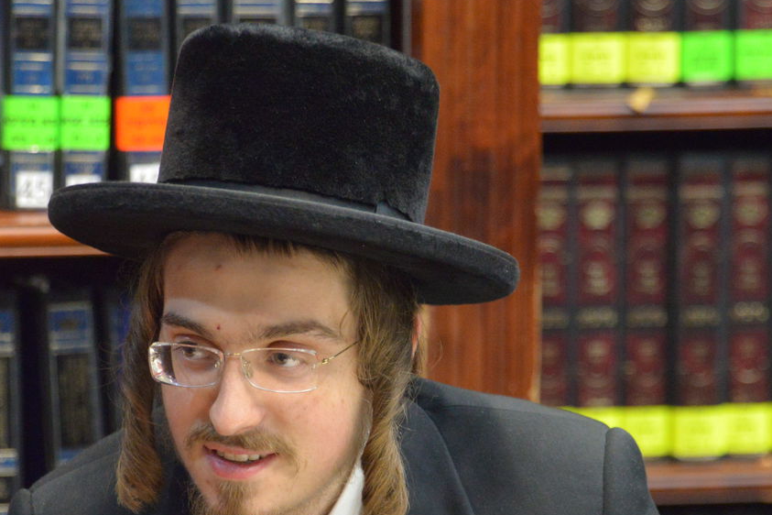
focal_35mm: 274
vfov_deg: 5.0
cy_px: 319
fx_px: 5875
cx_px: 421
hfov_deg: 7.5
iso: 6400
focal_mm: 165
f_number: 6
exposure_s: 1/160
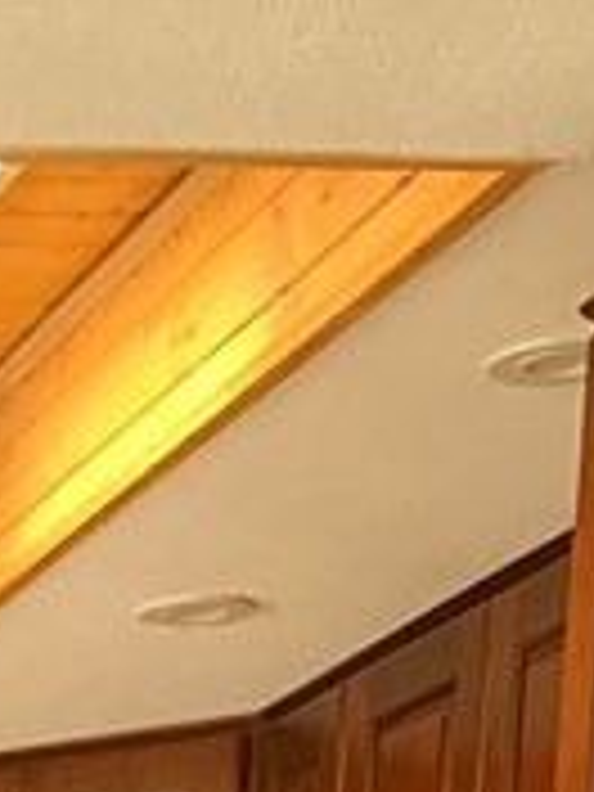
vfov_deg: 10.7
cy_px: 2048
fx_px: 3455
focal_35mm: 151
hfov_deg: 8.7
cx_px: -936
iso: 500
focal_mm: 4.25
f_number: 1.8
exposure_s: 1/30
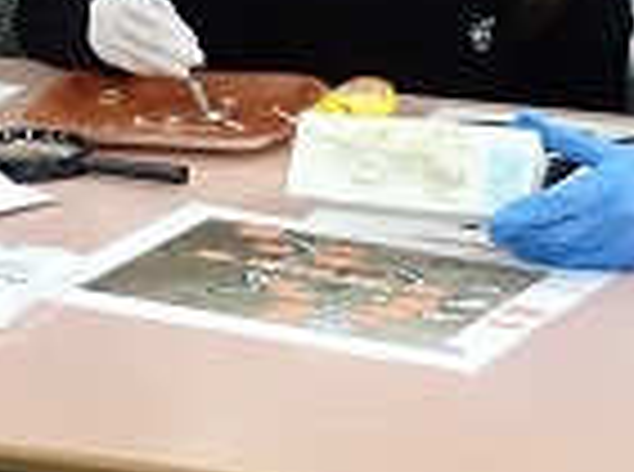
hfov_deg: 9.4
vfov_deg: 6.9
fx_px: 3873
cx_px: 432
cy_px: -151
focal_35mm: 212
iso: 400
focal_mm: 12.73
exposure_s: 1/60
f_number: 3.9
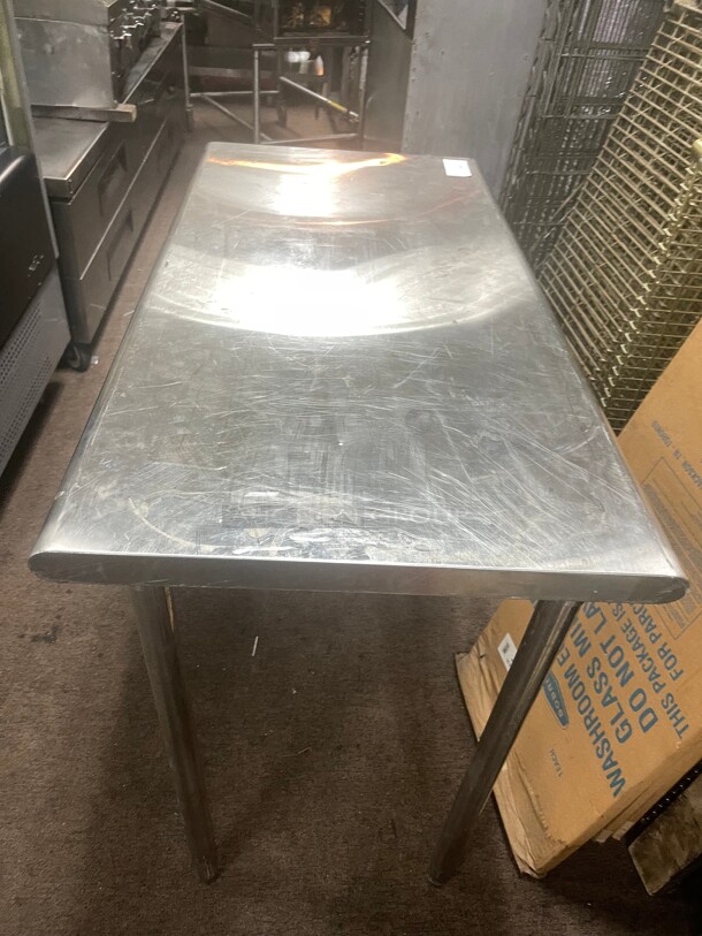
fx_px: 703
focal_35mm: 26
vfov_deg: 67.3
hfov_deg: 53.1
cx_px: 351
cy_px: 468
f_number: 1.6
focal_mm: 5.1
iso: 250
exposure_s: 1/60
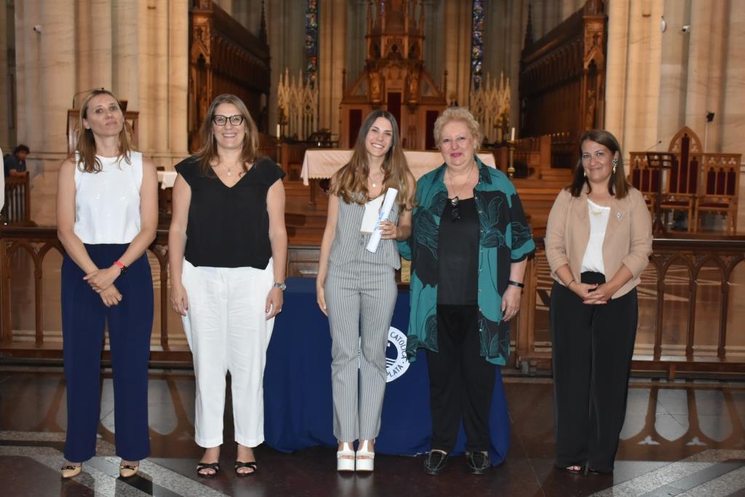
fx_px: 993
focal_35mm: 48
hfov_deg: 41.1
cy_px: 248
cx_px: 372
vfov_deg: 28.1
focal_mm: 32
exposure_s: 1/60
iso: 1600
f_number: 5.6
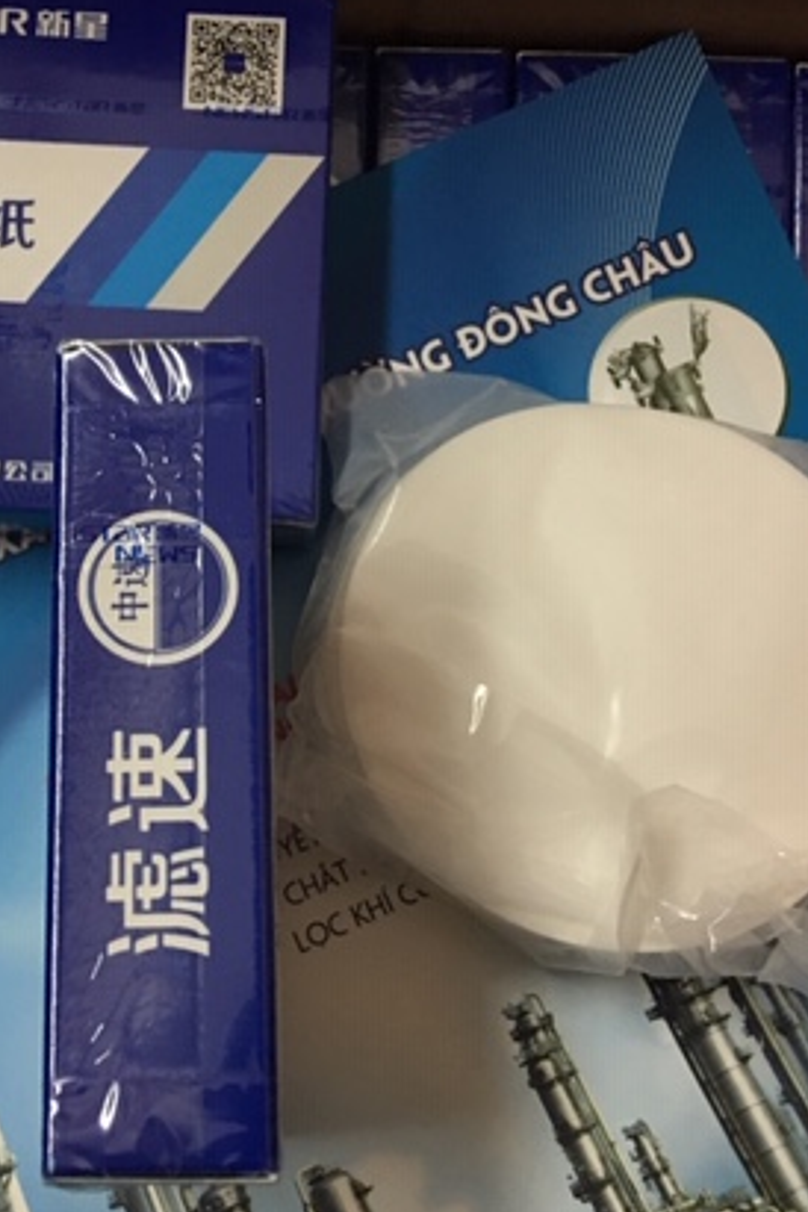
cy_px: 575
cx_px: 251
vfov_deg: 41.9
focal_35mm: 47
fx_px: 1582
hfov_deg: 28.4
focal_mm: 4.15
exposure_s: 1/17
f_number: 2.2
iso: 100
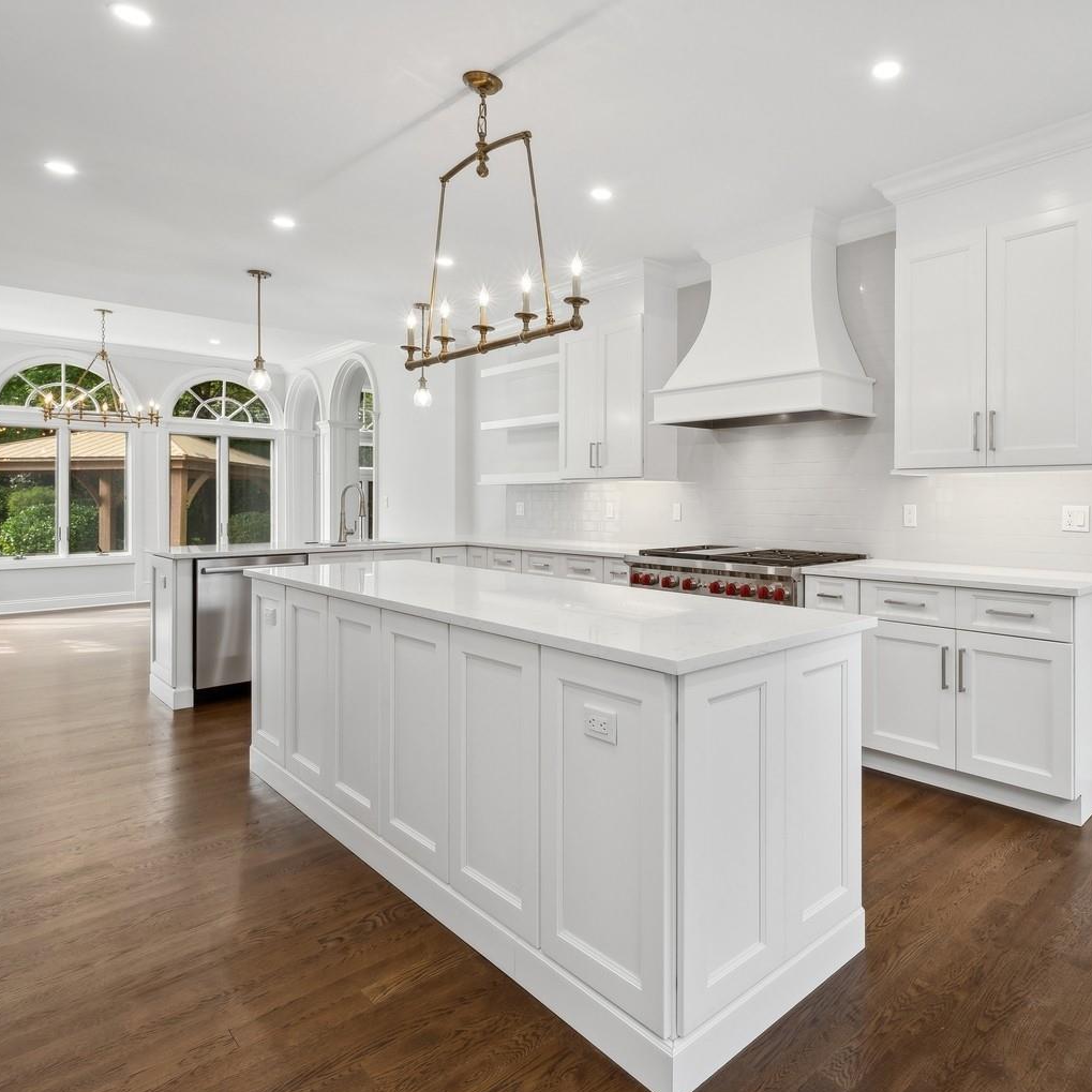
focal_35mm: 20
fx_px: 714
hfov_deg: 72.5
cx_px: 730
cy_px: 553
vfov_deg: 74.8
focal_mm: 15
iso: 200
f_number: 11
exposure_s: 1/13
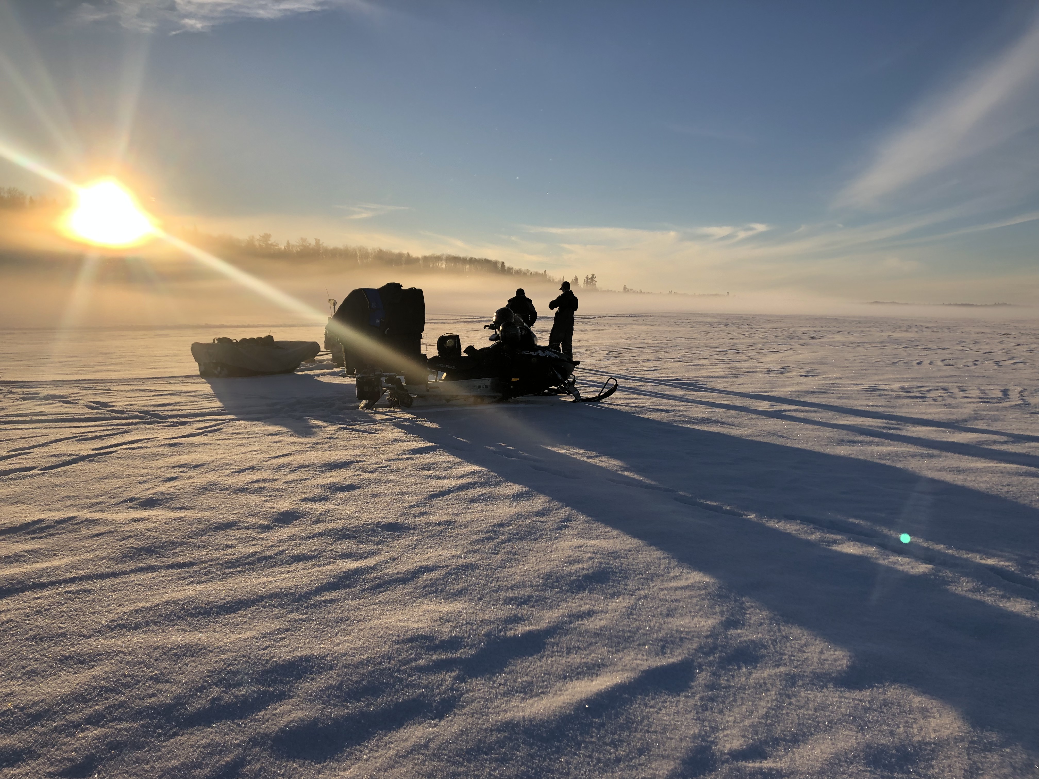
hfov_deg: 63.4
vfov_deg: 49.7
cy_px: 390
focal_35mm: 28
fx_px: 840
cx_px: 520
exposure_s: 1/3436
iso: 25
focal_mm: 3.99
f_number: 1.8
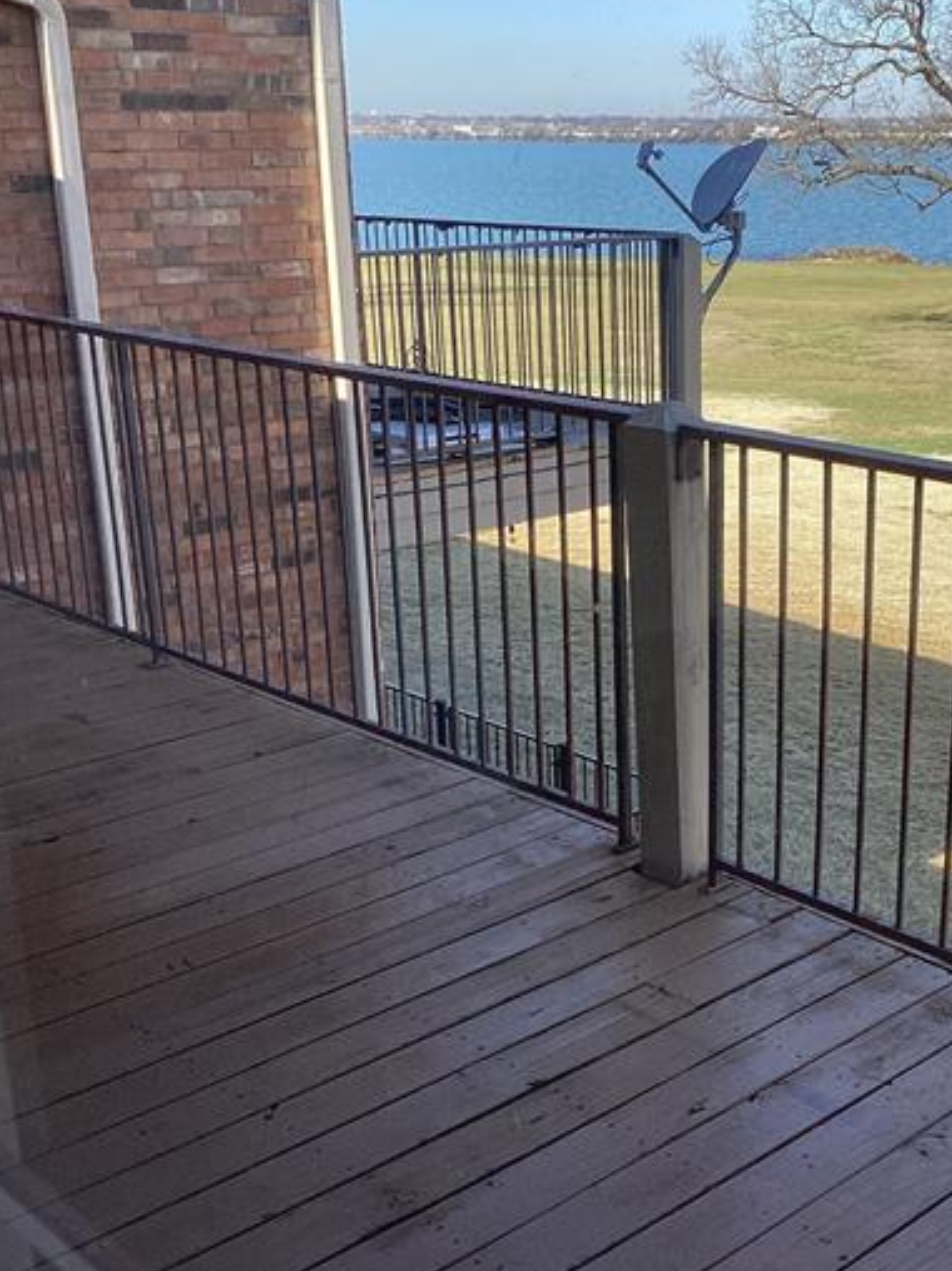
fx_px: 1724
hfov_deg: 30.4
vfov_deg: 40.3
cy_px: 727
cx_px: 691
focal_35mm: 47
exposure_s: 1/595
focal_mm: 3.3
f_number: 2.4
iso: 25
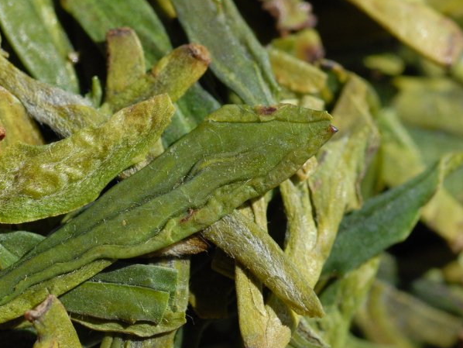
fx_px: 2886
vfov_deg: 6.9
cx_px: 150
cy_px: 192
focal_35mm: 216
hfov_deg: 9.2
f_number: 16
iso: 400
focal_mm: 105
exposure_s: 1/320
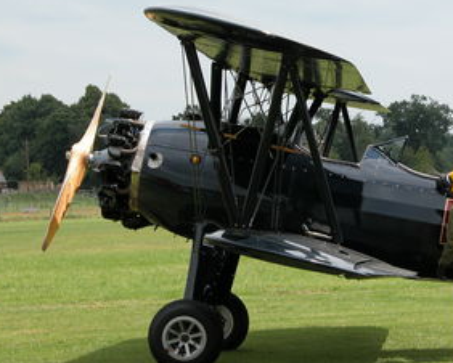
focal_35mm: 148
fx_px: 1986
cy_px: 182
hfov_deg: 13.0
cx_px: 299
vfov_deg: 10.4
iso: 100
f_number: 5.2
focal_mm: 27.3
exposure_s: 1/420
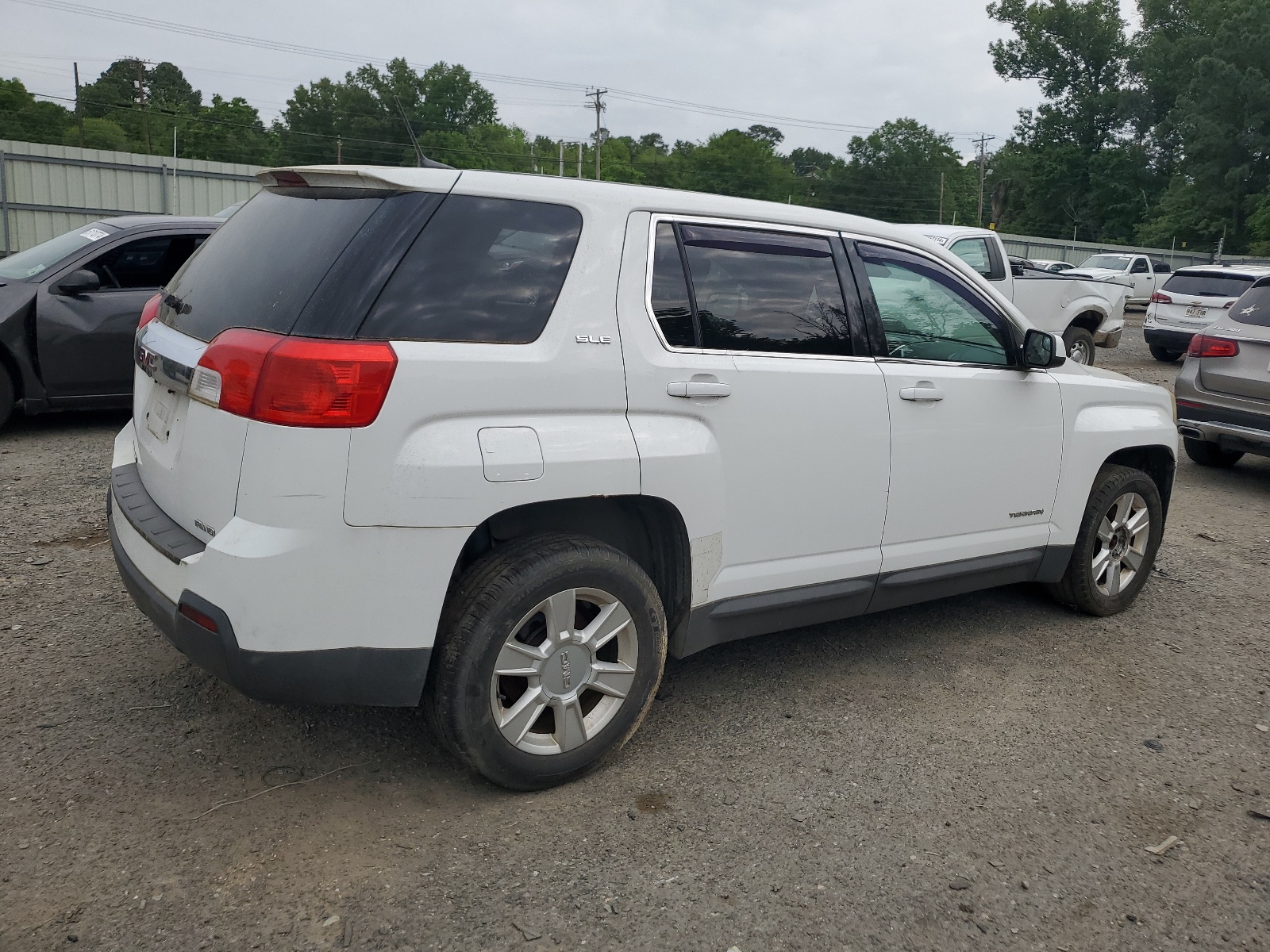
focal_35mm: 26
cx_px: 635
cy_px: 476
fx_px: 954
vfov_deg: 53.1
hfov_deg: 67.3
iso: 50
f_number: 1.5
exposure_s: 1/3333
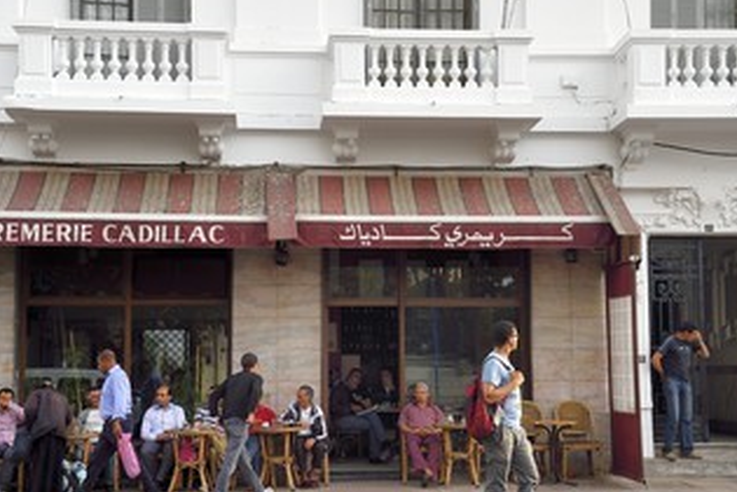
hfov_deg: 33.4
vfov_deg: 22.6
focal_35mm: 60
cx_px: 393
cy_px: 260
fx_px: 1228
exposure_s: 1/250
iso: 200
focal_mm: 45
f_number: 5
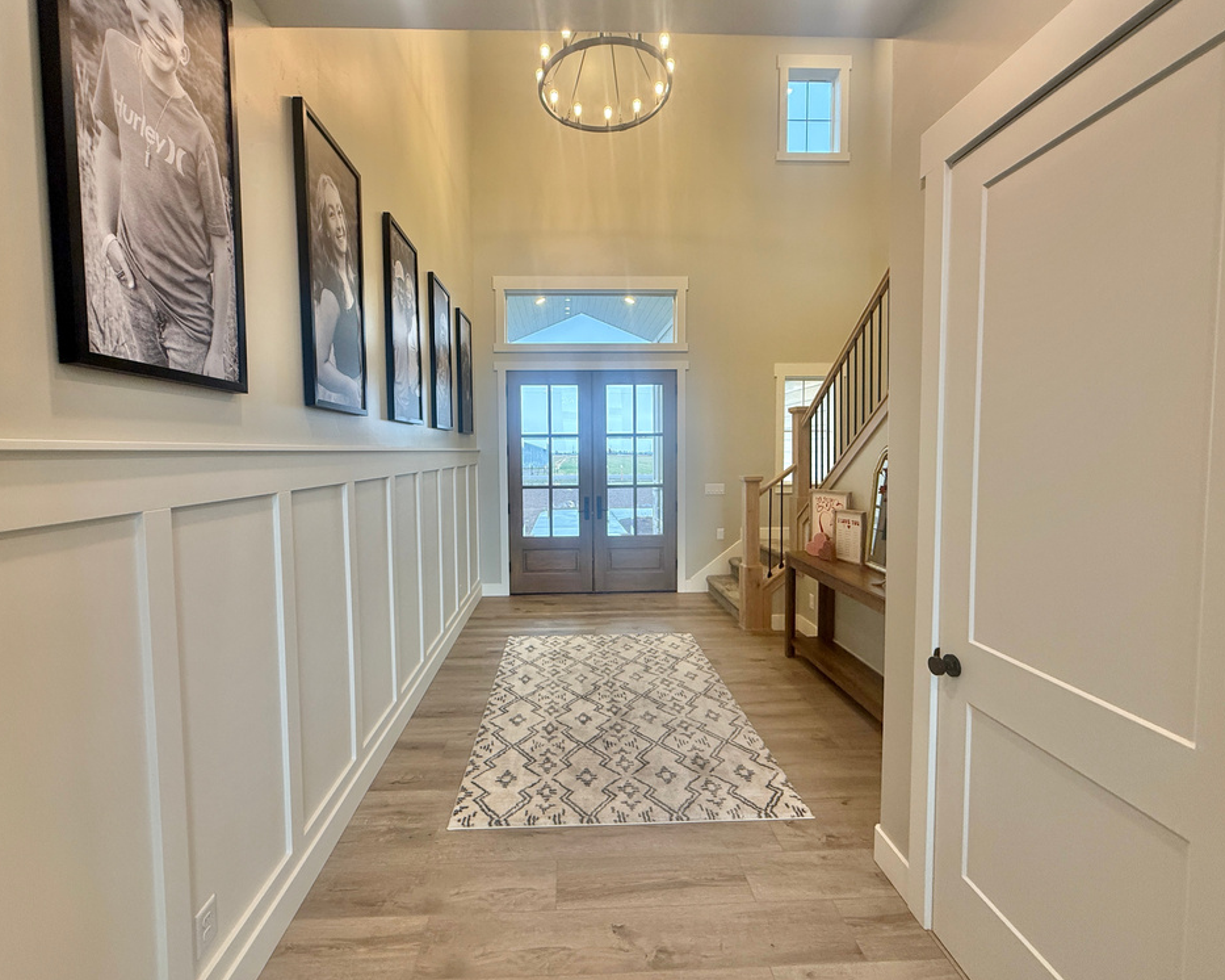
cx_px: 592
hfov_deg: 96.8
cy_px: 479
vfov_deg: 84.0
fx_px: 544
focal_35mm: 15
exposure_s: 1/120
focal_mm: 2.22
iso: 125
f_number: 2.2
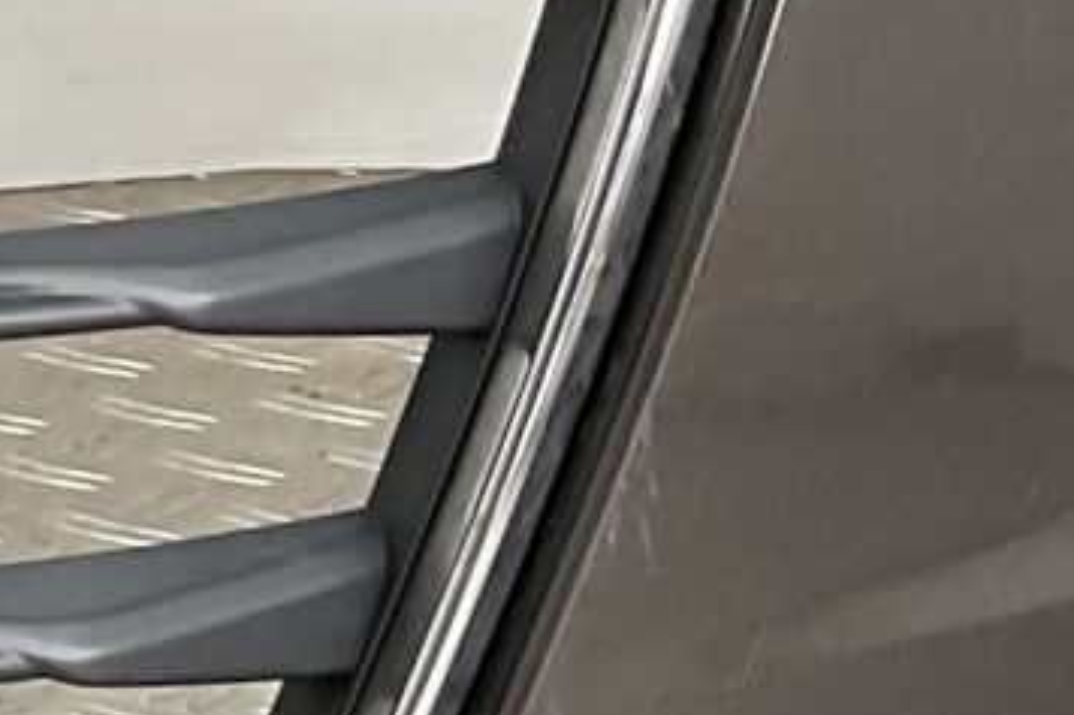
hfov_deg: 8.1
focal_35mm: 217
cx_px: -2178
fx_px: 6471
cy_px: 446
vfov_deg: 6.3
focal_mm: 3
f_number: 1.8
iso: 32
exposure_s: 1/120
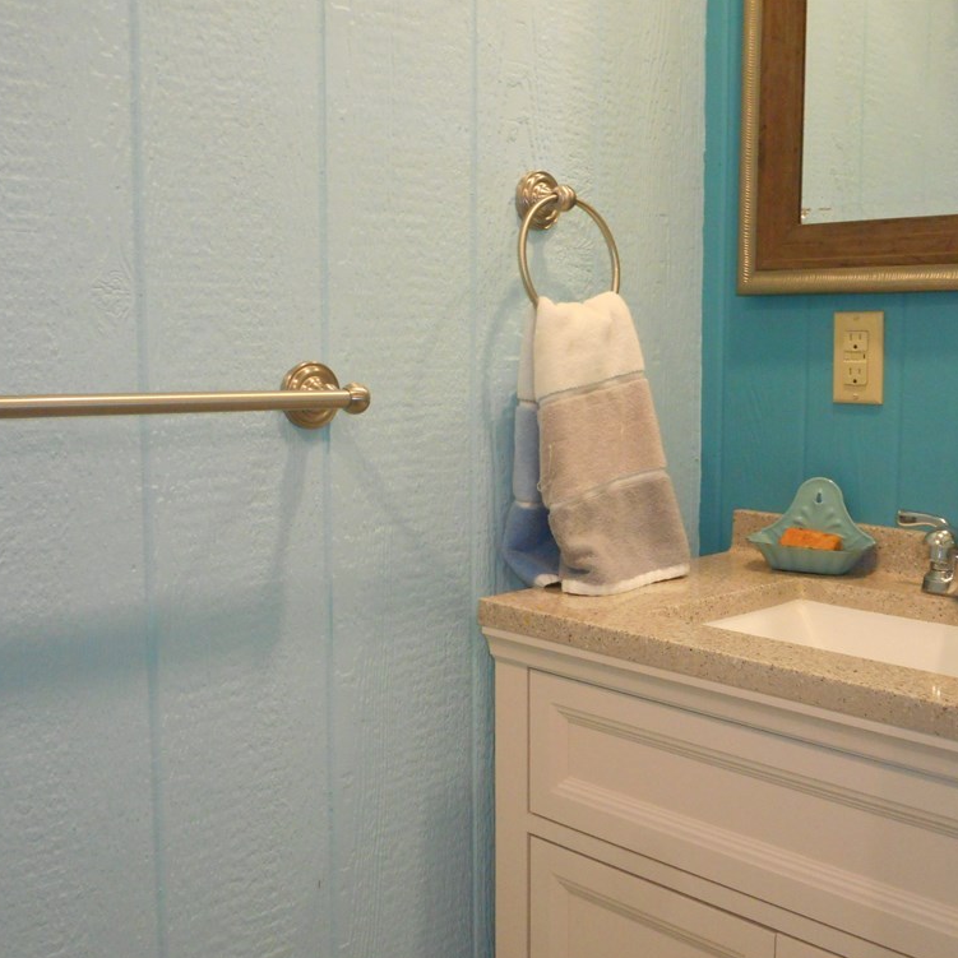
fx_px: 1284
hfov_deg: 40.9
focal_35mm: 41
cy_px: 482
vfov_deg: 40.9
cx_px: 537
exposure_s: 1/30
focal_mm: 6
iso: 560
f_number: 4.2
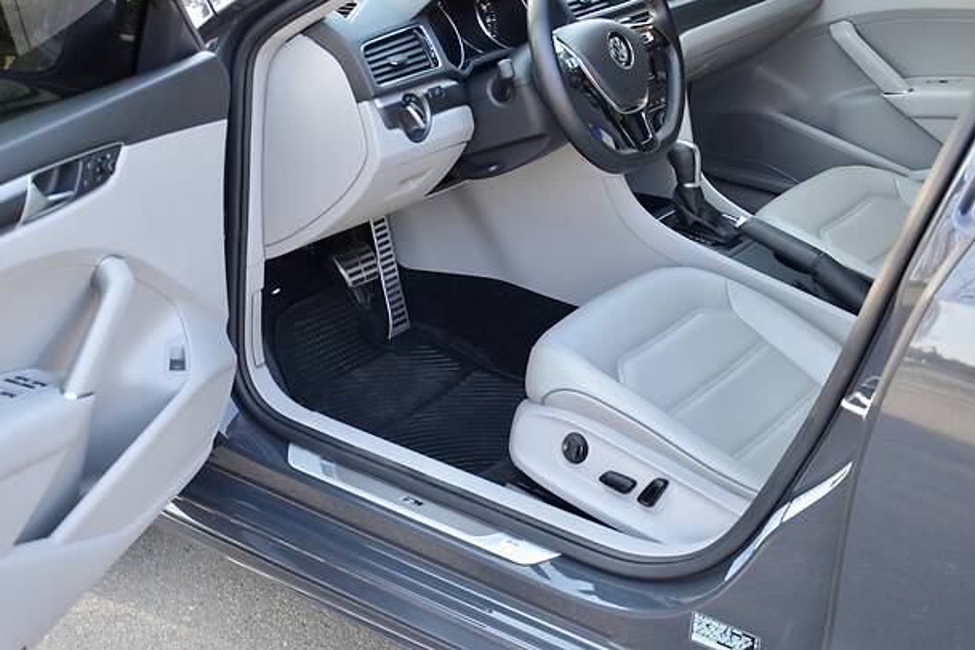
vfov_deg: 23.0
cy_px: 256
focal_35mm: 59
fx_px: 1598
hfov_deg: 33.8
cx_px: 397
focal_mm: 30
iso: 400
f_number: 4.5
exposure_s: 1/100
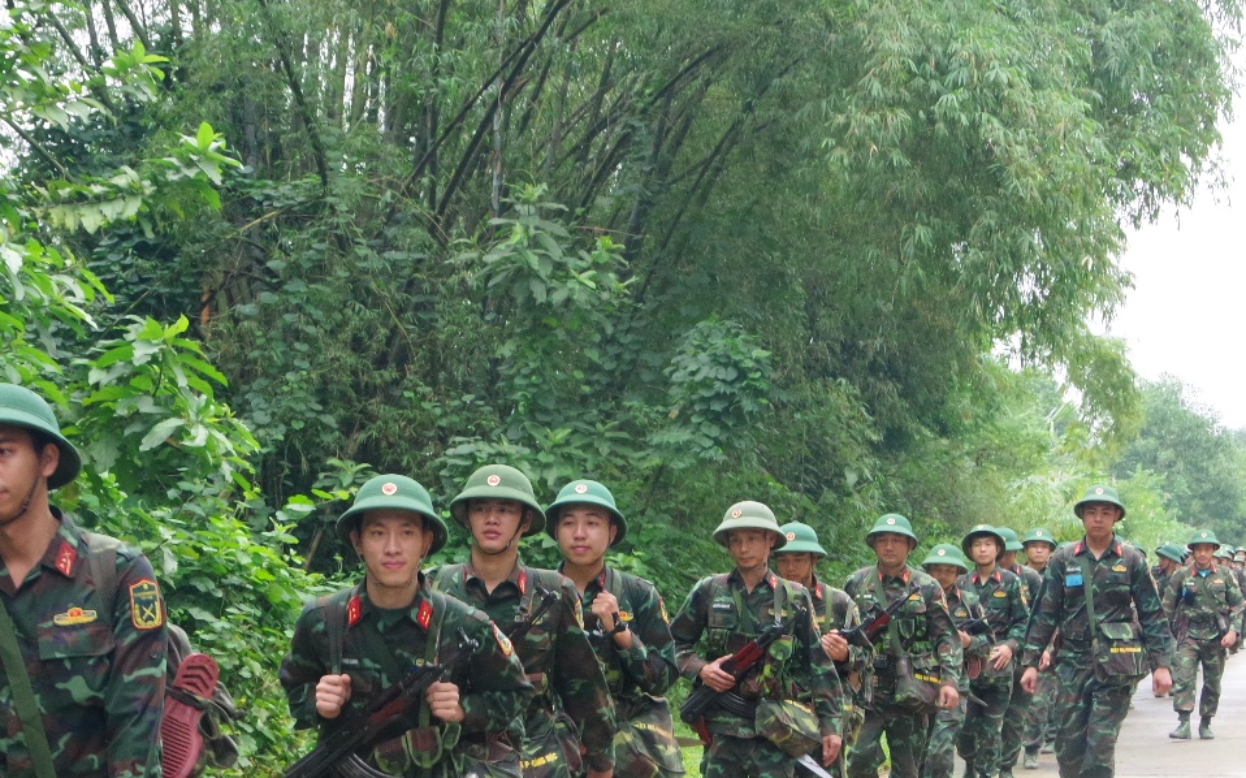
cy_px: 660
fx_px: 3191
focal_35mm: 94
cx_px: 563
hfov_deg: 22.1
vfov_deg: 13.8
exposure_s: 1/100
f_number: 10
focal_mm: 31
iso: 1600
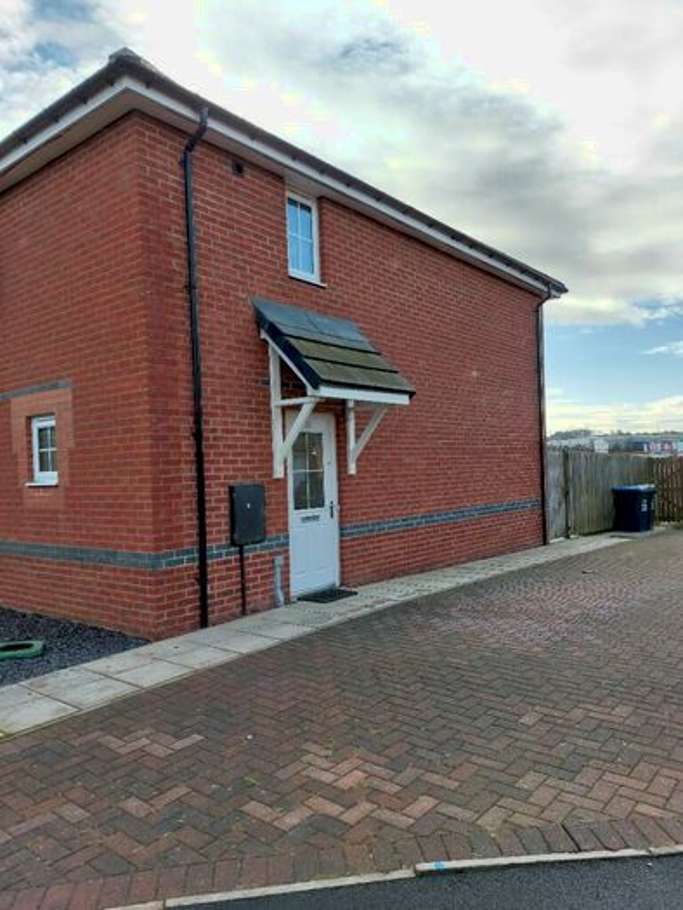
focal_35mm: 25
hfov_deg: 54.9
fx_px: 657
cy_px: 455
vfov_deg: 69.4
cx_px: 342
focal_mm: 5.23
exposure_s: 1/282
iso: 25
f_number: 1.8
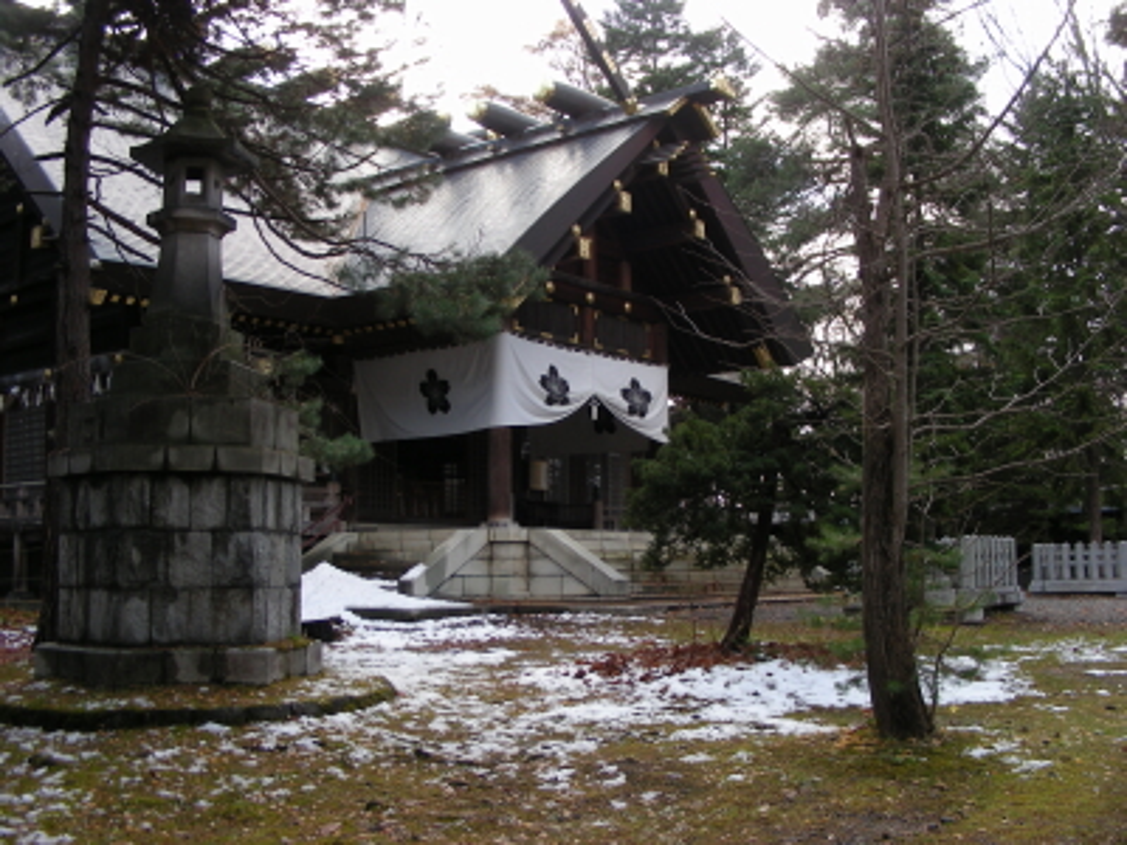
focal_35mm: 38
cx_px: 564
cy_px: 422
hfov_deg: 49.0
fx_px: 1237
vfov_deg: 37.7
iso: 50
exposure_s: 1/54
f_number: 3.5
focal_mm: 6.3
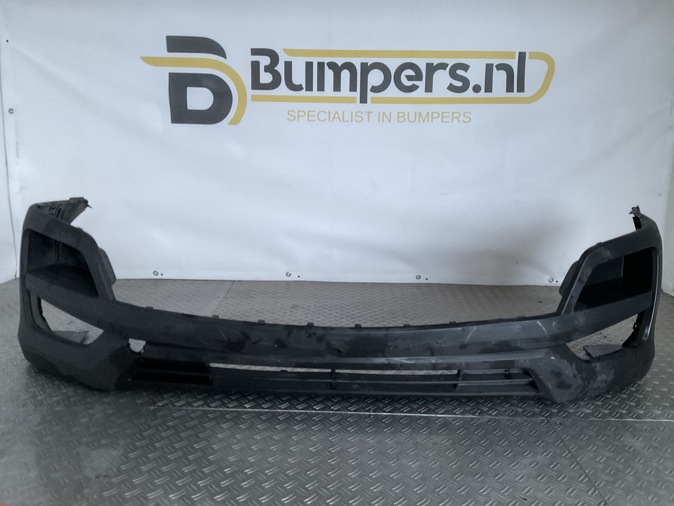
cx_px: 337
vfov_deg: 48.2
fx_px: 565
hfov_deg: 61.7
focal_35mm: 29
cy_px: 253
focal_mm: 3
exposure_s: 1/30
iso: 320
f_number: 1.8
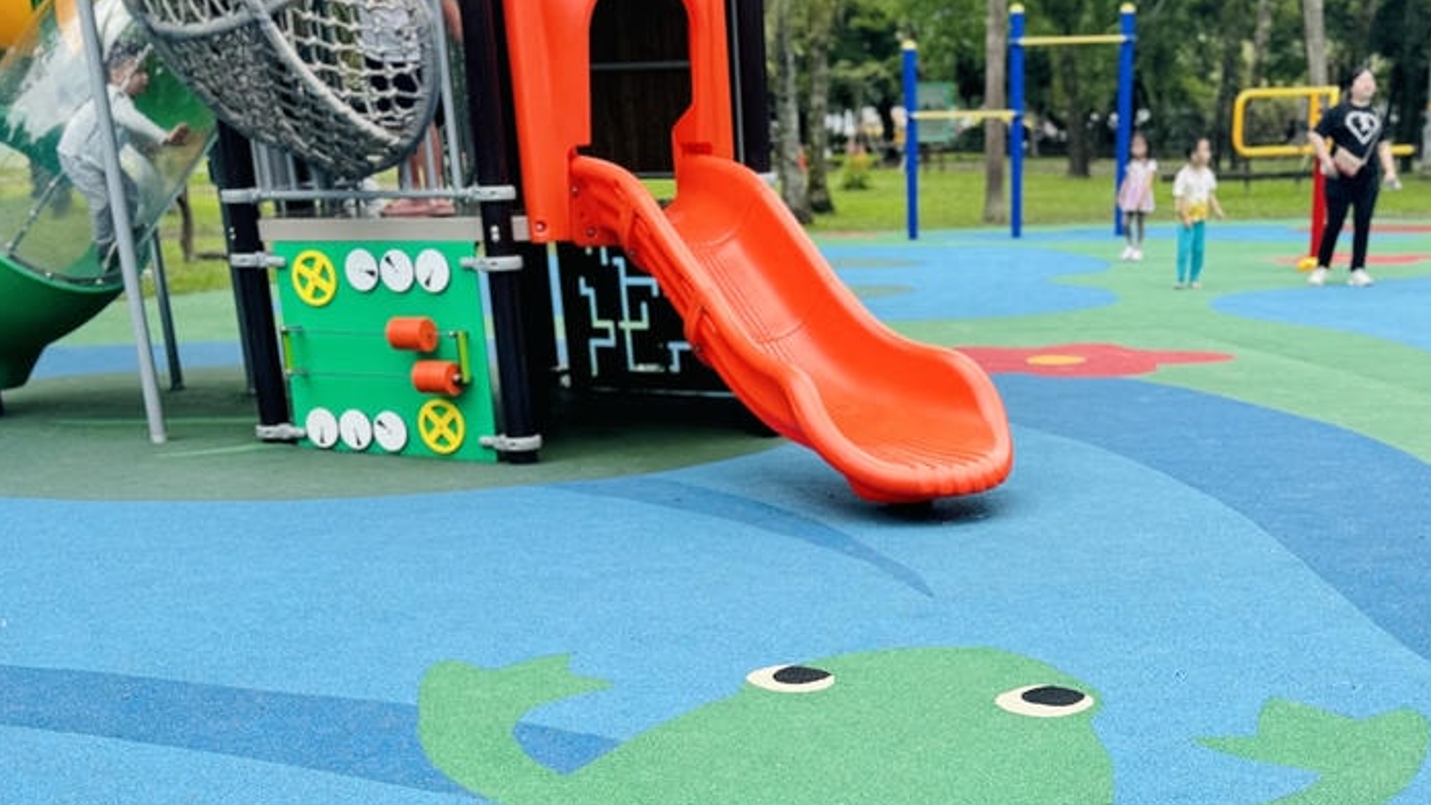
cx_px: 893
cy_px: 787
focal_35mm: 45
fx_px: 1707
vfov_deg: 25.3
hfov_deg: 45.1
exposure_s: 1/1721
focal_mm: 6.76
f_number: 1.78
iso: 80
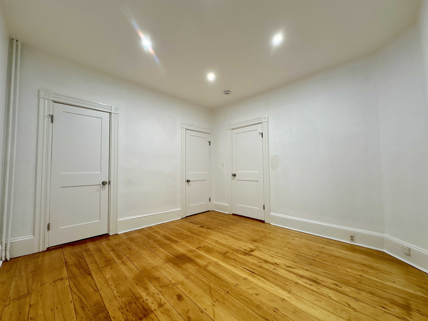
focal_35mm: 14
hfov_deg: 102.1
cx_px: 214
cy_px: 160
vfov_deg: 85.7
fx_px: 173
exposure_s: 1/60
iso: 160
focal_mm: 2.22
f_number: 2.2
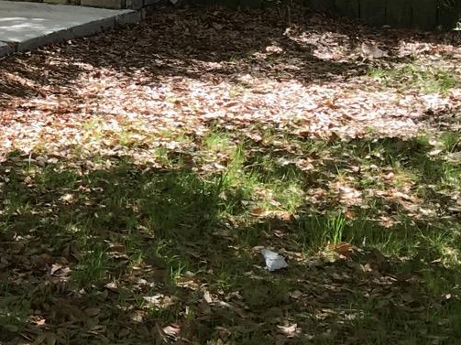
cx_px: -190
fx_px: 1571
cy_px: -203
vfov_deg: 11.9
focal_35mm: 118
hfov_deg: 15.6
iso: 25
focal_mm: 4.15
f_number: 2.2
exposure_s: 1/469
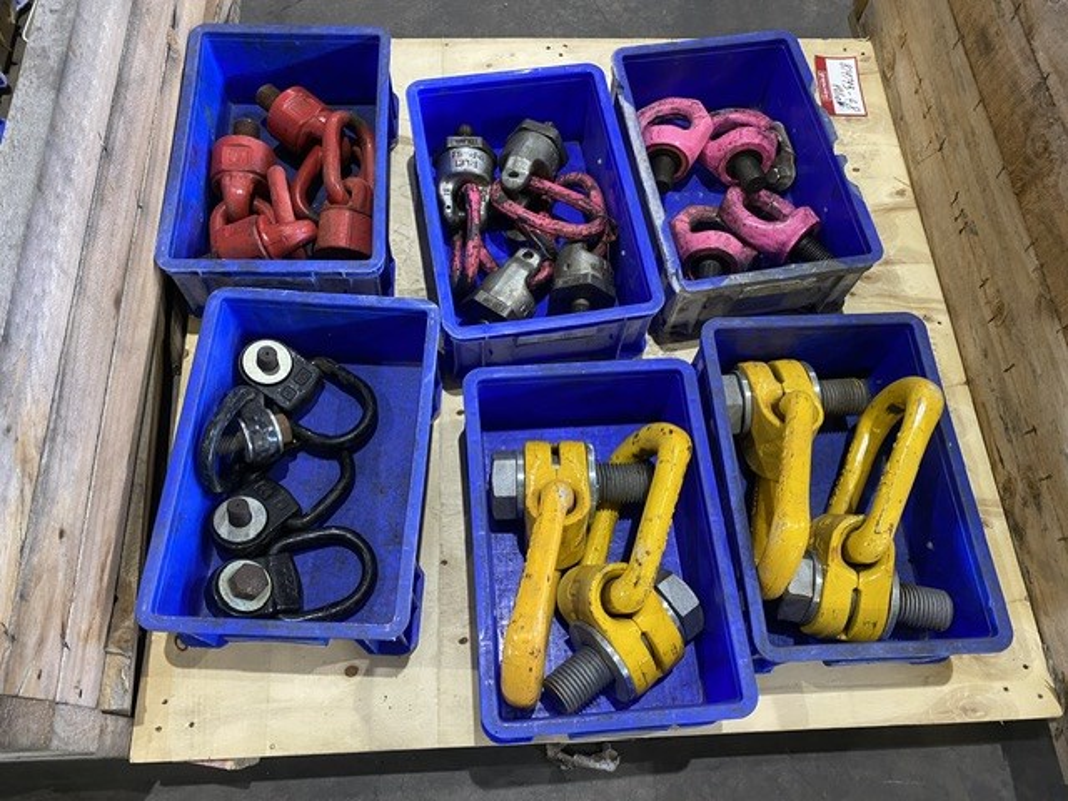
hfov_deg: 67.3
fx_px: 802
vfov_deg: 53.1
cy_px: 400
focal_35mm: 26
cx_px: 534
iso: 250
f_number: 1.8
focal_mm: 4.25
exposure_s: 1/50
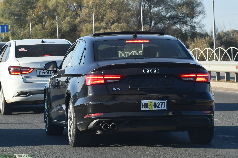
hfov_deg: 16.1
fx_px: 839
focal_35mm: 127
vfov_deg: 10.8
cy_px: 79
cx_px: 119
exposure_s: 1/640
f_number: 13
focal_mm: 85
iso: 1000
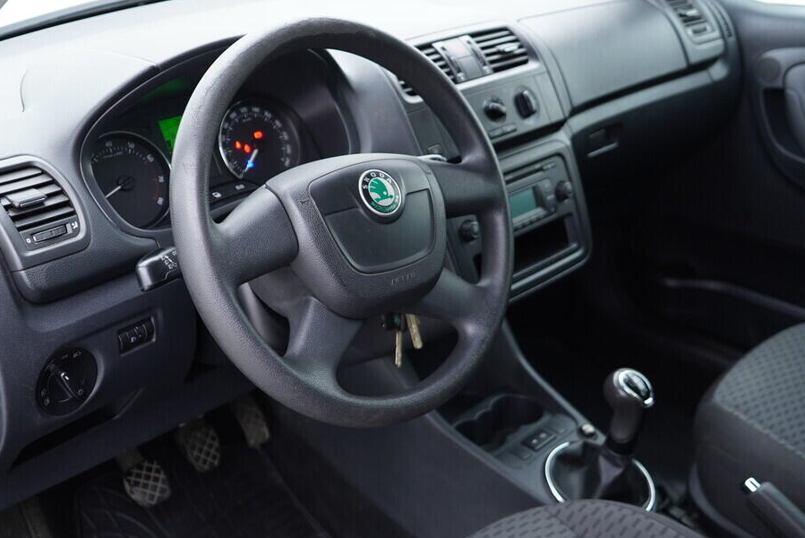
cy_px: 268
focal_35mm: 41
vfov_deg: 32.7
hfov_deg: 47.3
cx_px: 355
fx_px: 917
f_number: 2.8
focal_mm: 24
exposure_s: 1/40
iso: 320
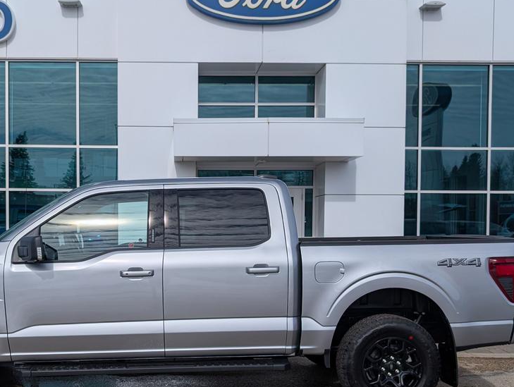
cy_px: 244
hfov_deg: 44.2
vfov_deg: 34.2
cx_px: 178
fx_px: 625
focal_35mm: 42
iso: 20
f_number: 1.68
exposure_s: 1/26316
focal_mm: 6.9
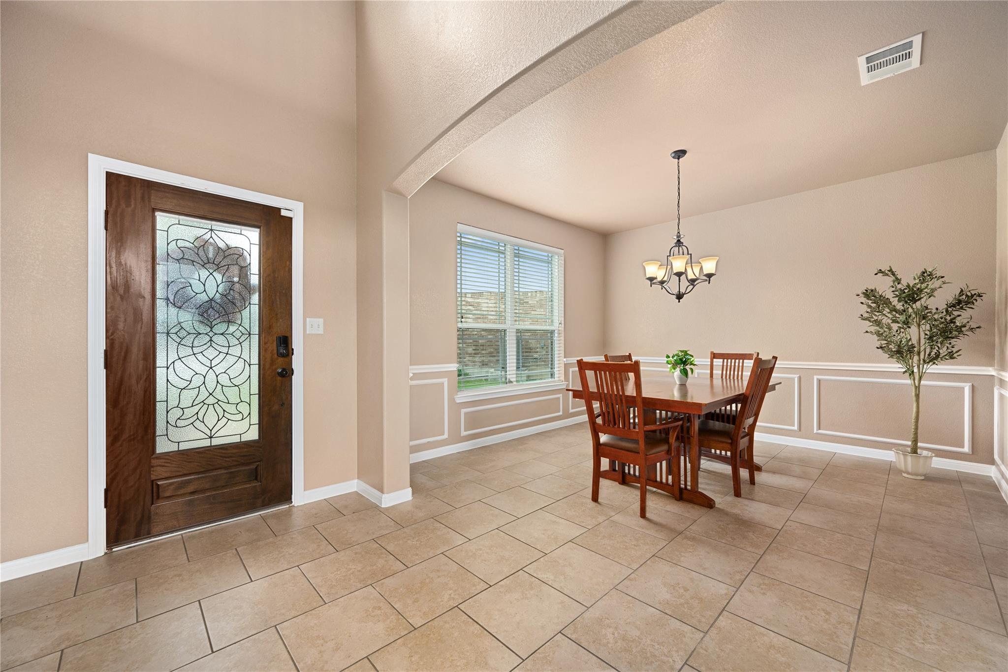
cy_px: 336
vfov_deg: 81.2
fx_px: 392
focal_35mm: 14
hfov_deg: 104.3
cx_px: 504
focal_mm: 14
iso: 800
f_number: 8
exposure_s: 1/10
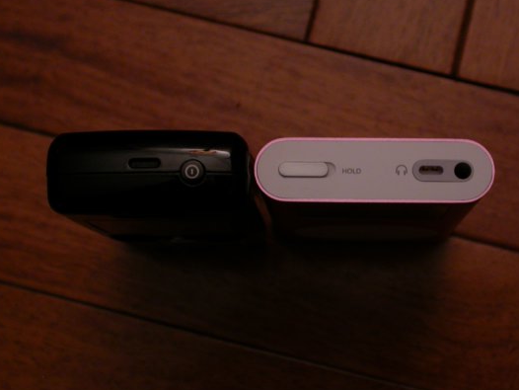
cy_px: 183
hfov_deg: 21.8
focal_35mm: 90
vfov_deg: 16.4
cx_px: 287
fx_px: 1350
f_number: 3.4
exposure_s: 1/10.8
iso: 100
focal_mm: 15.3
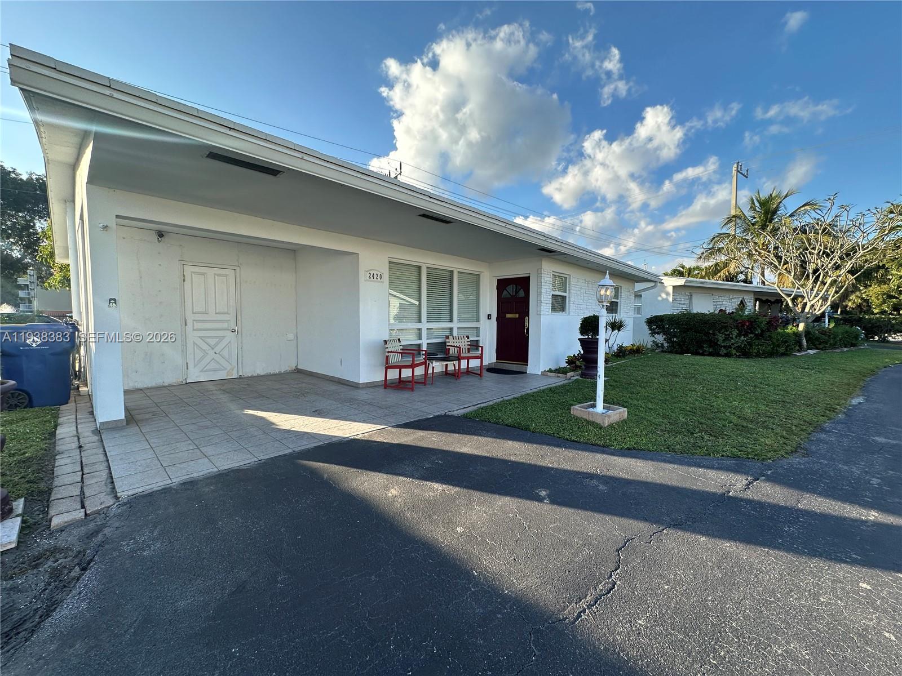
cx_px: 451
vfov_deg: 85.7
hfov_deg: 102.1
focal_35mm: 14
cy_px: 338
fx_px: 365
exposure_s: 1/596
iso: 40
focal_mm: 2.22
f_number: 2.2
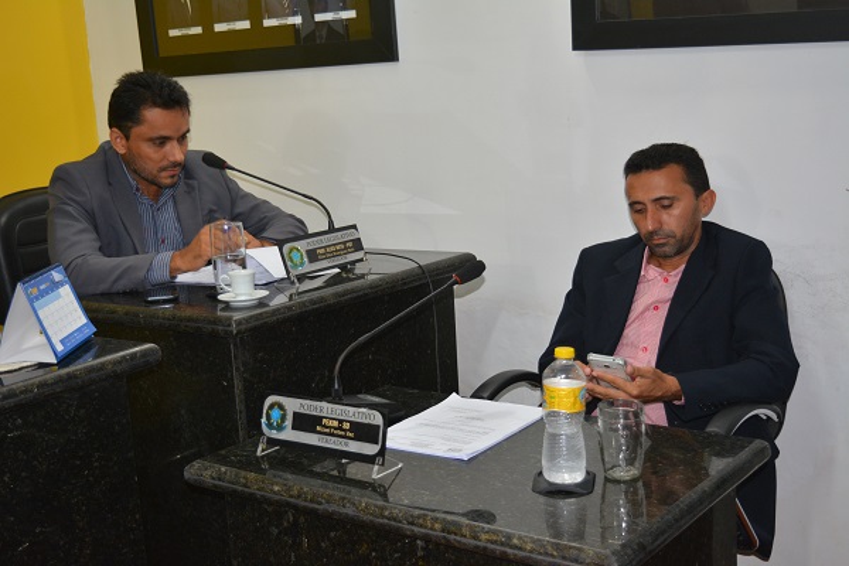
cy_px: 283
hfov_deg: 38.9
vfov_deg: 26.5
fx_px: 1203
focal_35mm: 51
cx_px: 424
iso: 640
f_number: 4.5
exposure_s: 1/60
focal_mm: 34
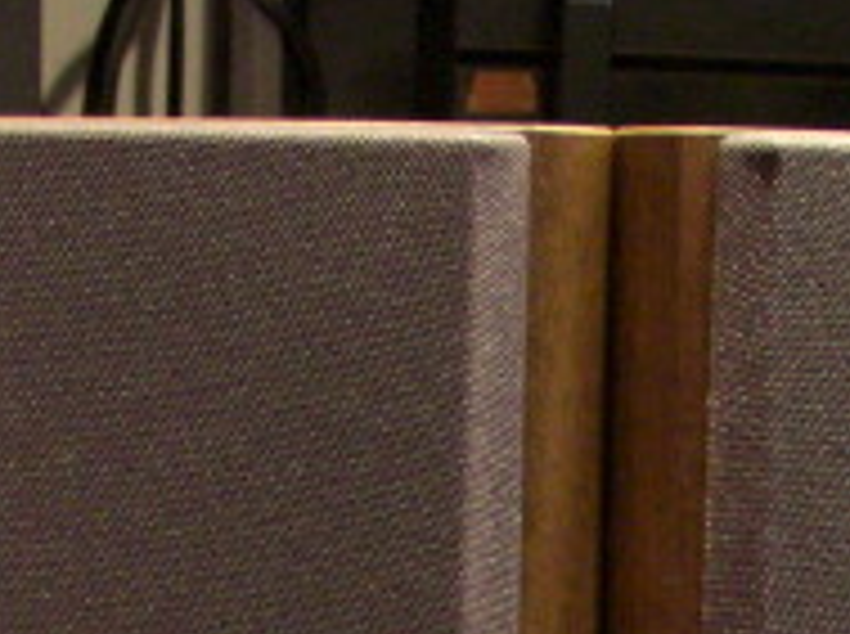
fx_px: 3162
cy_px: 1066
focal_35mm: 129
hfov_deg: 15.3
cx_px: 625
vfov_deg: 10.9
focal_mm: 6.3
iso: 400
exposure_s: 1/8
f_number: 3.4
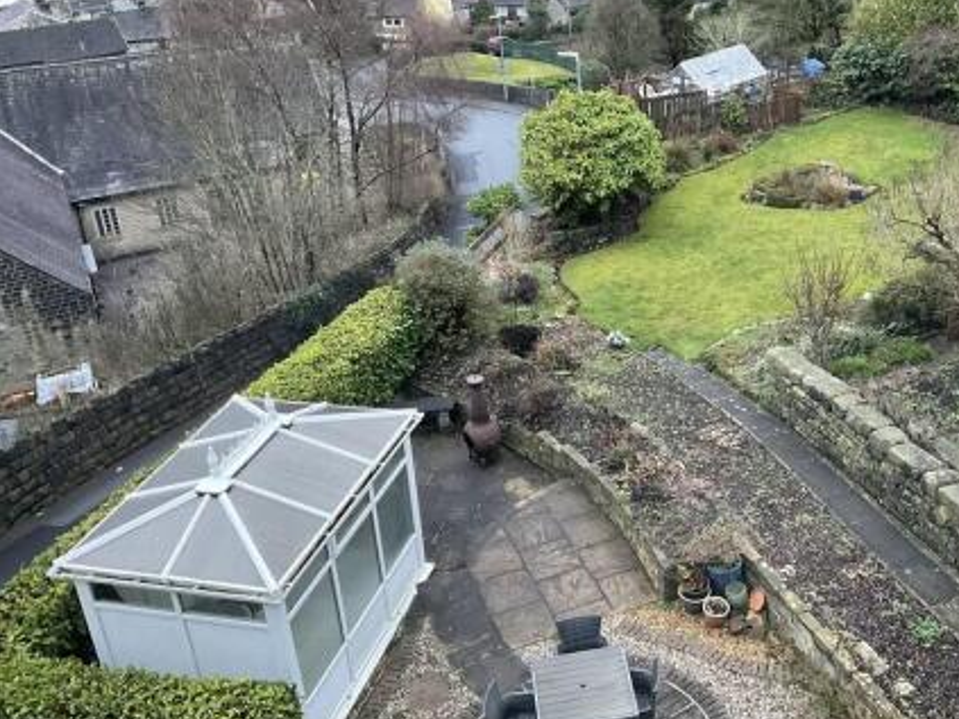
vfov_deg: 35.9
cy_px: 328
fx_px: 1108
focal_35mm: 40
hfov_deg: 45.9
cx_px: 656
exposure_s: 1/60
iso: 200
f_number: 1.8
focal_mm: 3
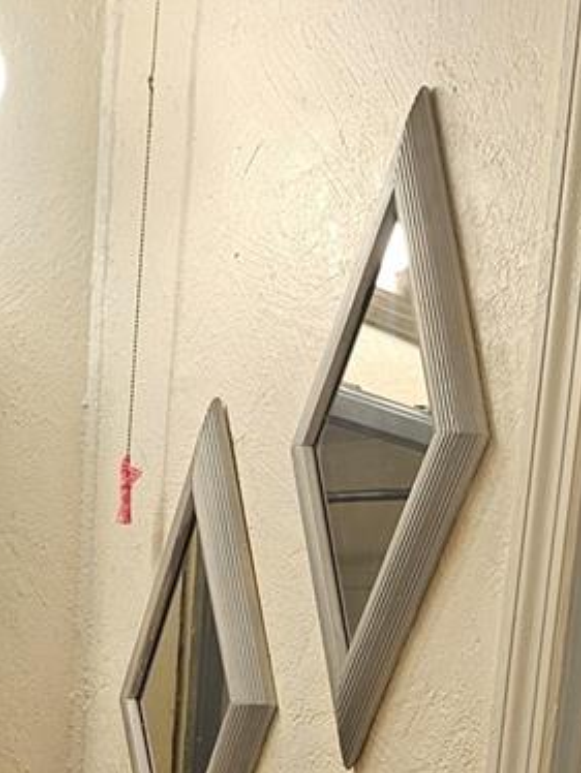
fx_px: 1721
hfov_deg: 18.9
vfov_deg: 21.6
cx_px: 101
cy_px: 1122
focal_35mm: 77
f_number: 1.8
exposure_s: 1/120
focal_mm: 5
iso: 64
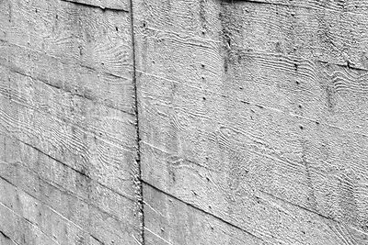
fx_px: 1779
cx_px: -420
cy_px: -409
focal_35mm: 174
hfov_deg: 10.6
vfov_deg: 7.3
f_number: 5
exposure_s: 1/75
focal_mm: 19.6
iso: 400
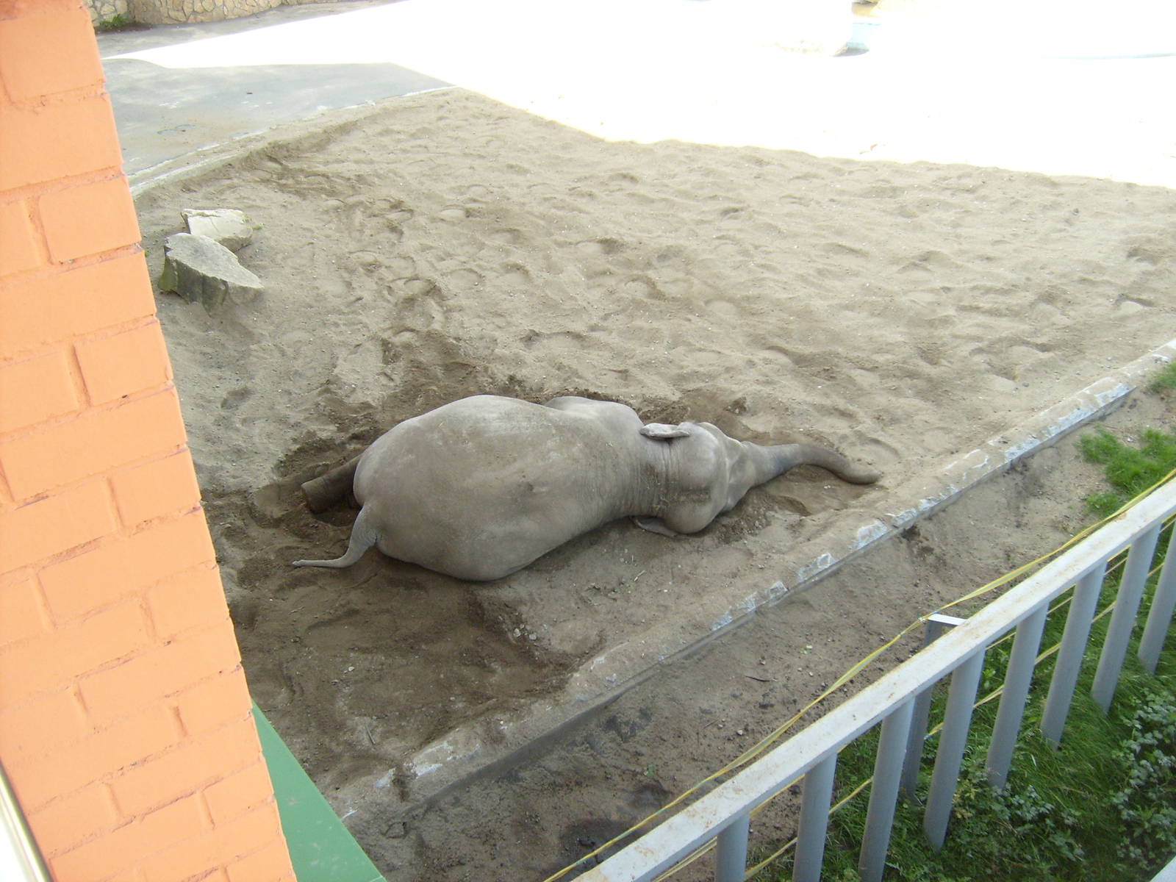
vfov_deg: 40.7
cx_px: 588
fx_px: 1189
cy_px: 441
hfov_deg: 52.6
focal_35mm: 35
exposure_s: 1/125
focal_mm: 5.8
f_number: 2.8
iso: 80
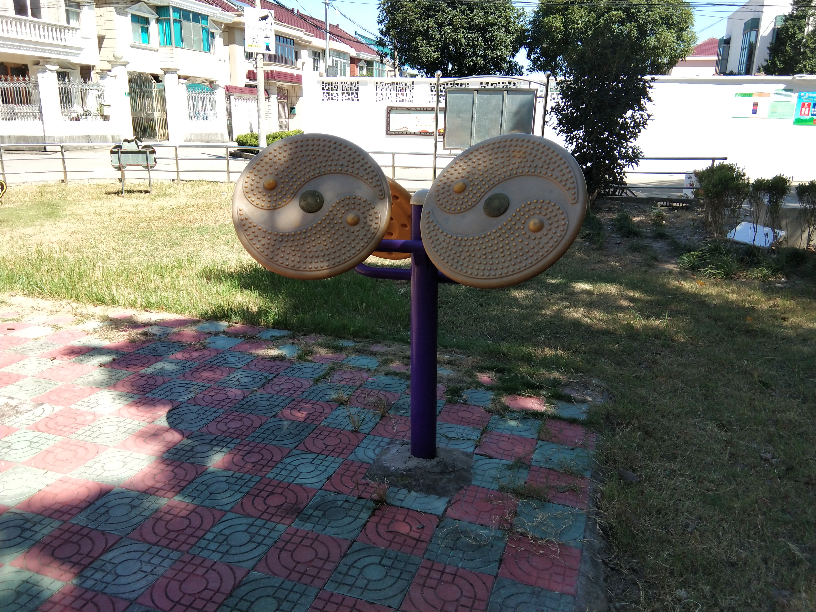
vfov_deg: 45.4
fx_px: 731
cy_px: 306
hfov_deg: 58.4
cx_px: 408
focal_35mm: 31
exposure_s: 1/423
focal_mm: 3.69
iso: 50
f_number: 2.2
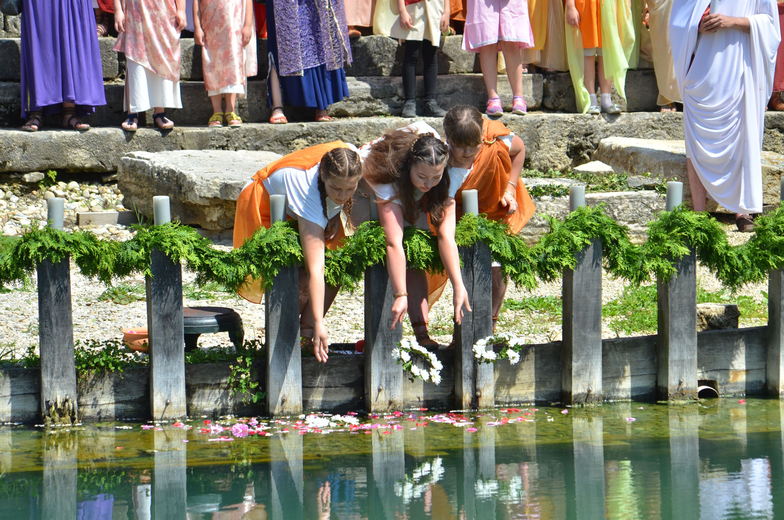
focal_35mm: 180
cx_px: 392
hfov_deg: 11.4
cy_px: 260
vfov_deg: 7.6
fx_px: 3912
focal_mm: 120
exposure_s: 1/500
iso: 200
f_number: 8
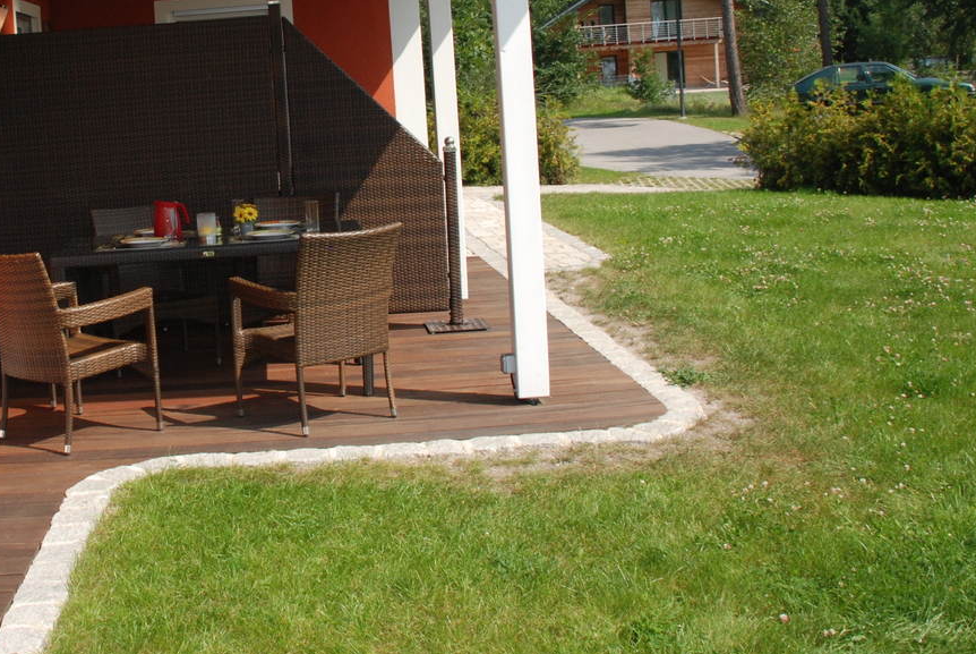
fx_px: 1276
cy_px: 205
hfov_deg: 40.3
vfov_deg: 28.5
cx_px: 204
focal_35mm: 47
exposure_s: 1/200
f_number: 13
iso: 320
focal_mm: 18
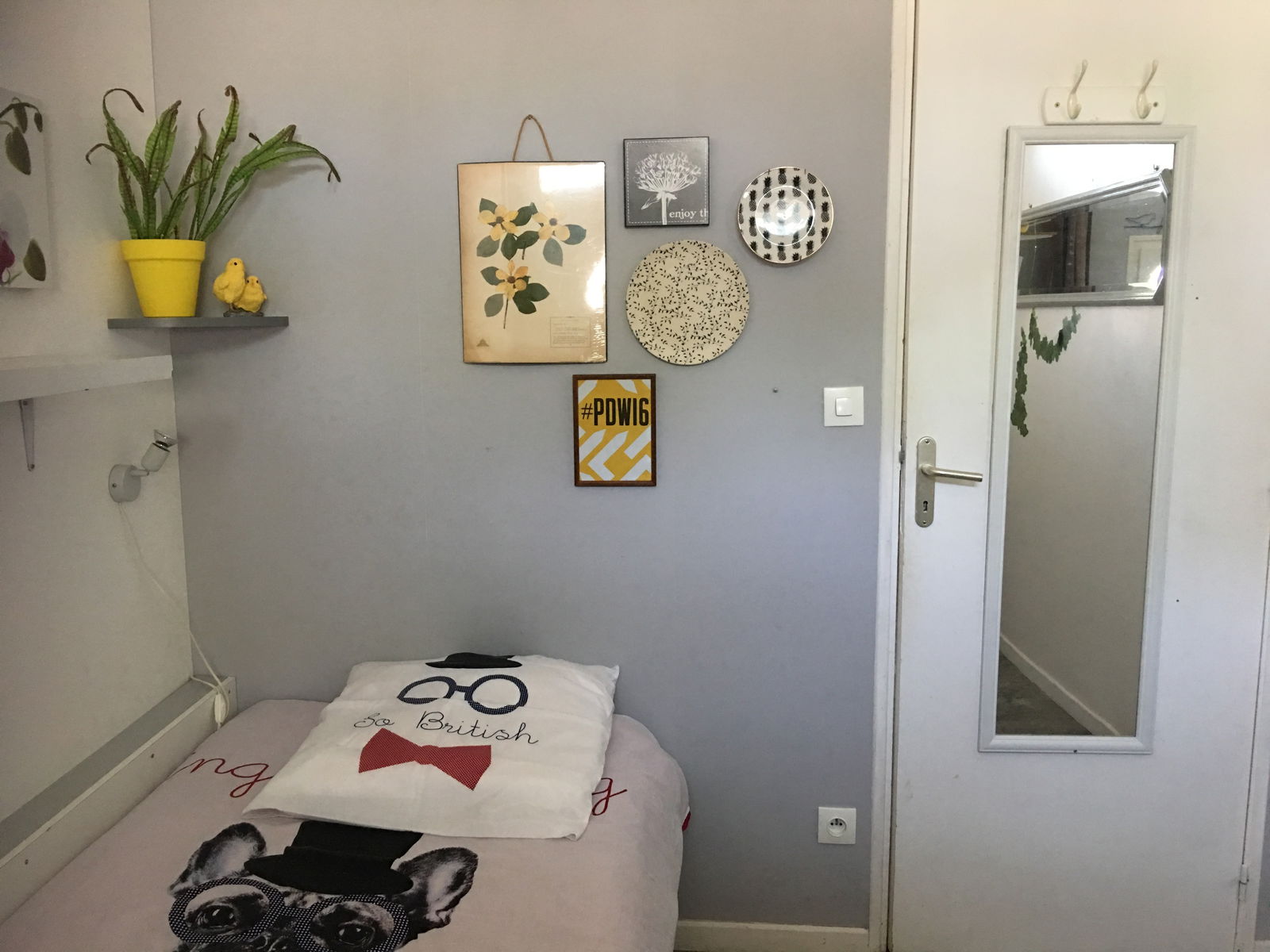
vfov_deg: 48.2
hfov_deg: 61.7
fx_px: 1064
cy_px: 476
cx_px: 635
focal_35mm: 29
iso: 80
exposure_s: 1/10
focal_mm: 4.15
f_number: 2.2
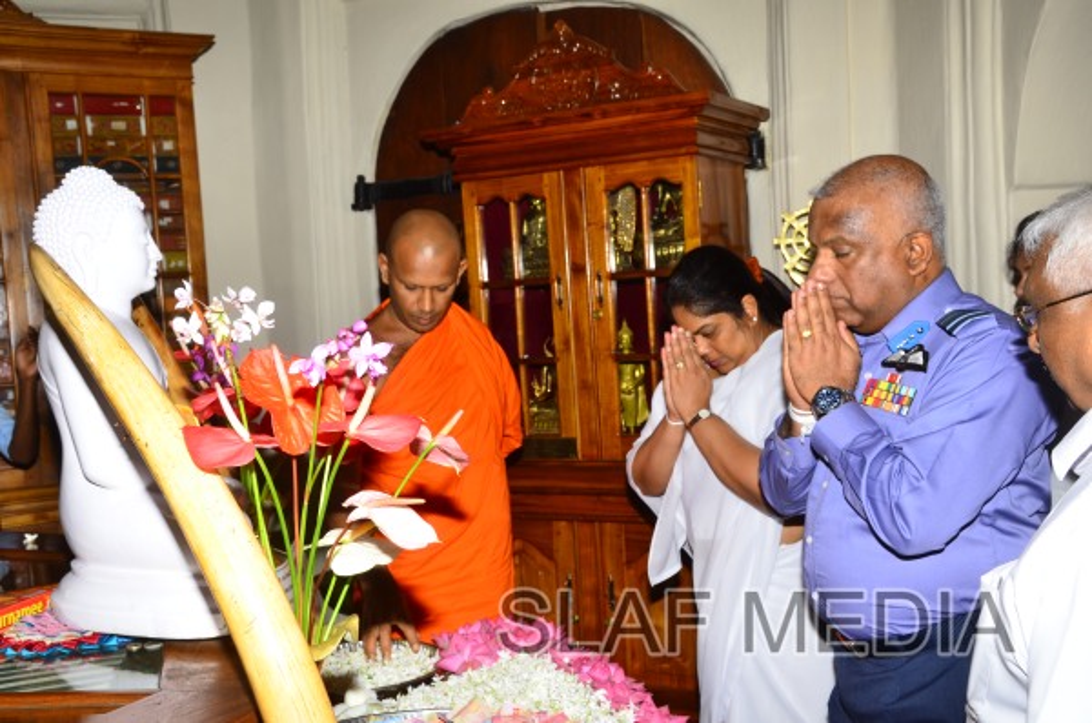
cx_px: 546
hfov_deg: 48.0
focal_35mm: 40
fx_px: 1226
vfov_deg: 32.8
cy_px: 362
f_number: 8
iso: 320
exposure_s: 1/80
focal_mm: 27
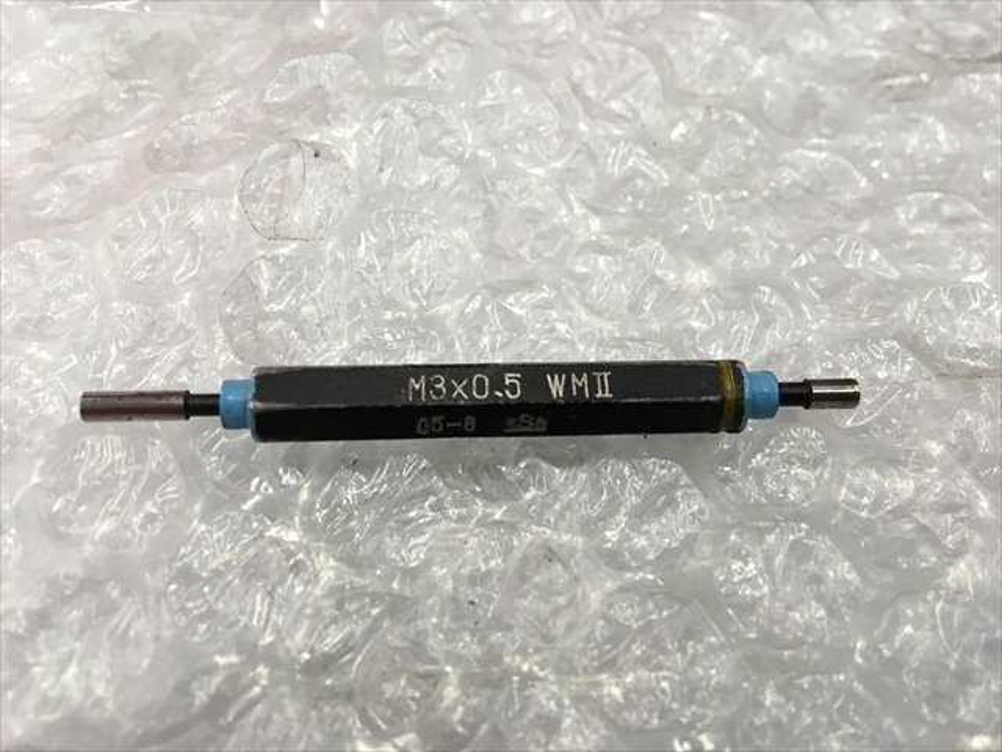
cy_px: 376
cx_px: 501
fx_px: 839
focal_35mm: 29
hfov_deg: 61.7
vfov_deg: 48.2
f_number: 2.2
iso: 32
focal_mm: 4.15
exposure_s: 1/30
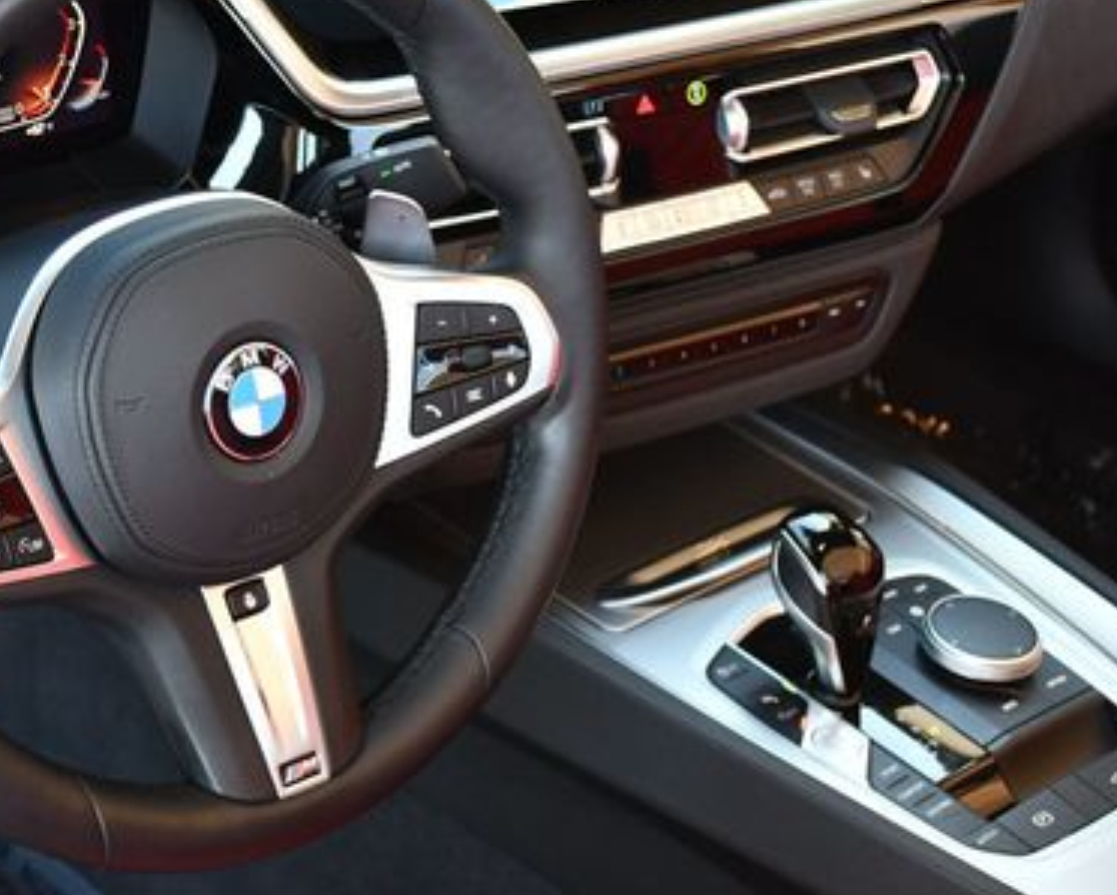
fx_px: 2778
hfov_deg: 22.6
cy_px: 360
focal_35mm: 84
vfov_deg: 18.3
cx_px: 345
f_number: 4.2
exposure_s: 1/160
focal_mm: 26
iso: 800
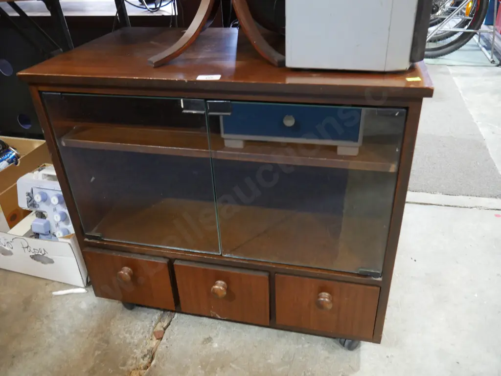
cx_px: 250
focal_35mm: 28
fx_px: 405
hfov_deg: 63.4
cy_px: 188
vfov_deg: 49.8
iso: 1250
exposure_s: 1/60
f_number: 3.5
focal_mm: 14
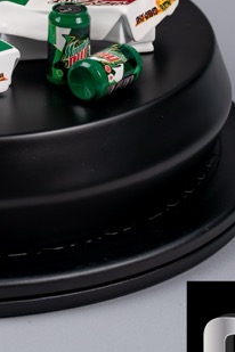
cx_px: -80
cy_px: -221
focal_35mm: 207
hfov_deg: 6.6
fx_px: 2027
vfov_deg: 9.6
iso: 125
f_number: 5
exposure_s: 1/30
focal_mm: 50
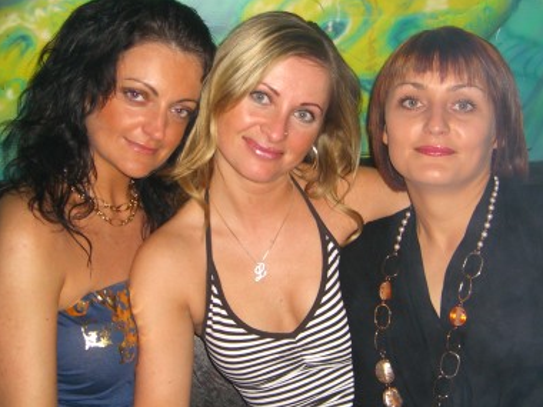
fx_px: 941
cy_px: 206
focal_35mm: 60
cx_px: 266
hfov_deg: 32.2
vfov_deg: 24.4
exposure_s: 1/60
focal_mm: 7.9
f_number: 2.8
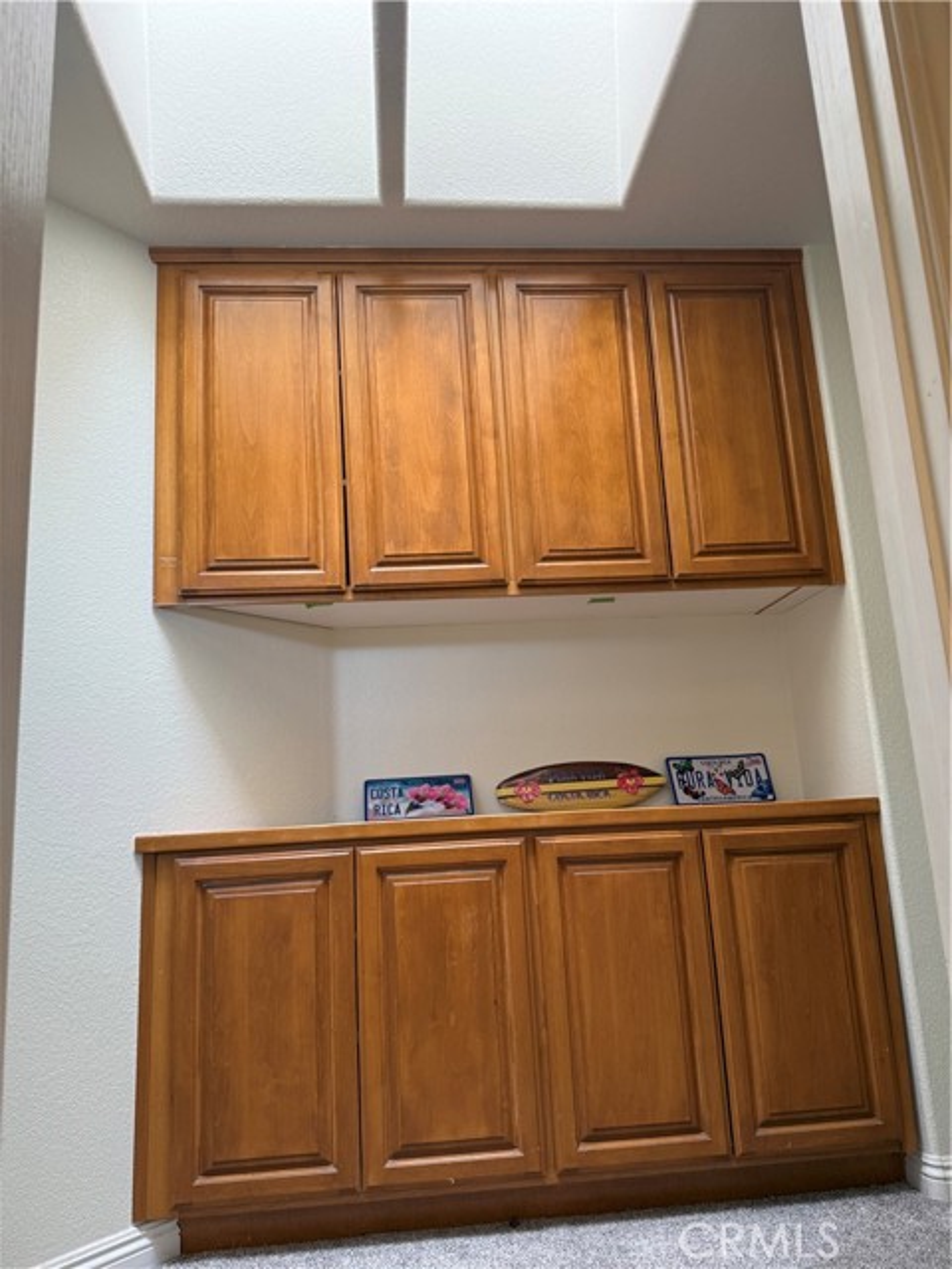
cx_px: 476
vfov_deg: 71.6
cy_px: 634
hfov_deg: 56.8
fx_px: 880
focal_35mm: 24
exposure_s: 1/141
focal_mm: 6.76
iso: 125
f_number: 1.78
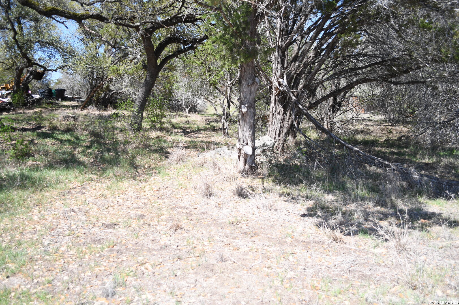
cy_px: 152
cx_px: 230
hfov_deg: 57.2
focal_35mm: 33
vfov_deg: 39.9
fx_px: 421
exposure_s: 1/250
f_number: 3.8
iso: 64
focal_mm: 22
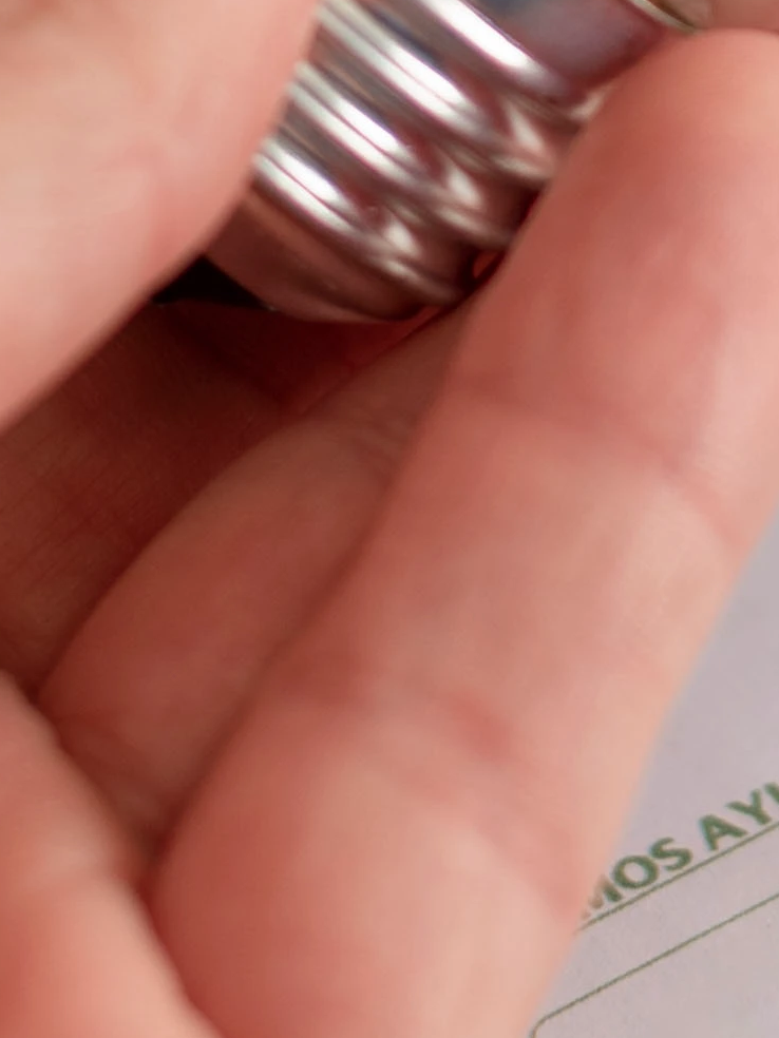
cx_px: 854
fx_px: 8822
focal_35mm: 294
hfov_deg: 5.0
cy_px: -552
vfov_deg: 6.6
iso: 100
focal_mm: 50
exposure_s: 1/100
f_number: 2.8
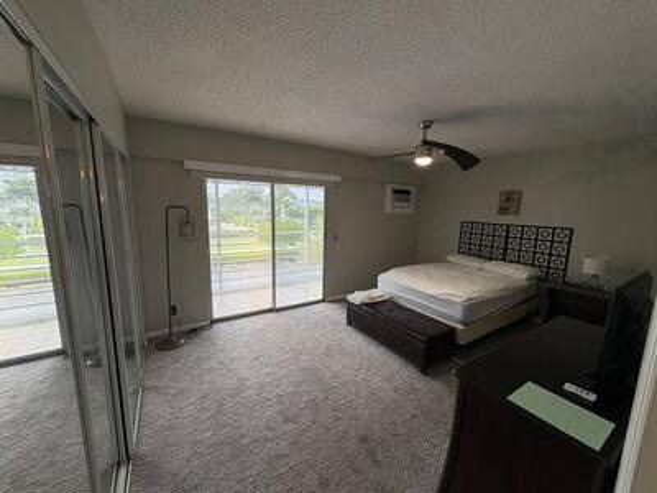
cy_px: 246
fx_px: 266
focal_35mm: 14
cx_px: 328
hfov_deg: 102.1
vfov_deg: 85.7
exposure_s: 1/120
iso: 50
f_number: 2.2
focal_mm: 2.22
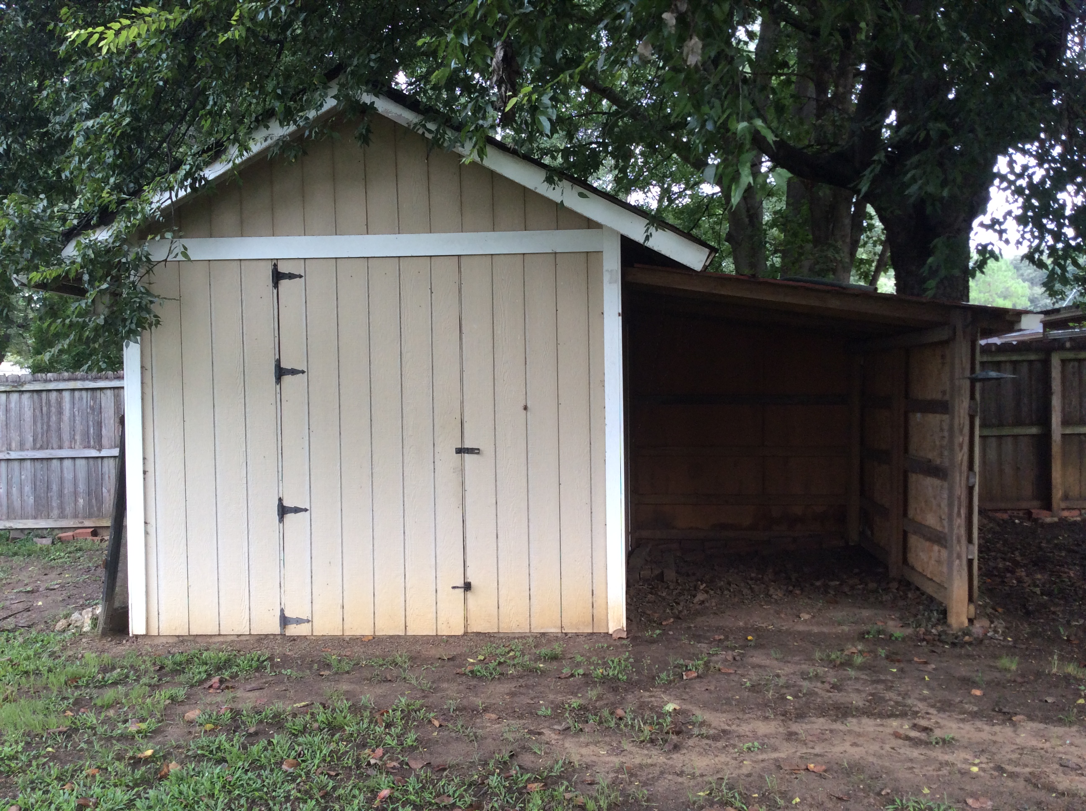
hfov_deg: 56.9
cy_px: 406
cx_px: 543
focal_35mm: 32
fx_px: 1002
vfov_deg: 44.1
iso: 50
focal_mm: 3.3
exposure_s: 1/120
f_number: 2.4
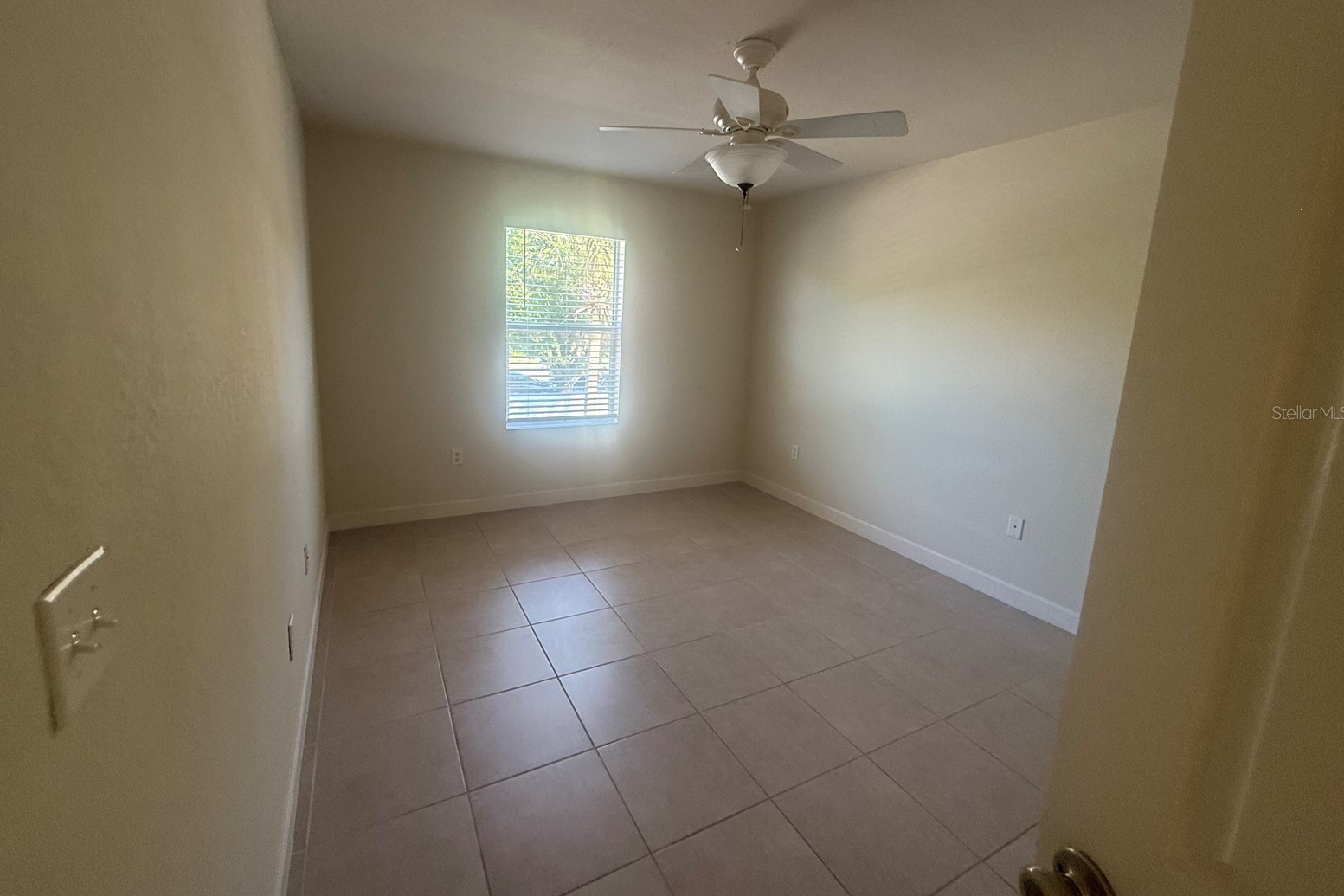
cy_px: 412
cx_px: 661
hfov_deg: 100.4
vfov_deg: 77.2
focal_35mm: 15
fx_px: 560
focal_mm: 2.22
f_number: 2.2
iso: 250
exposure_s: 1/99
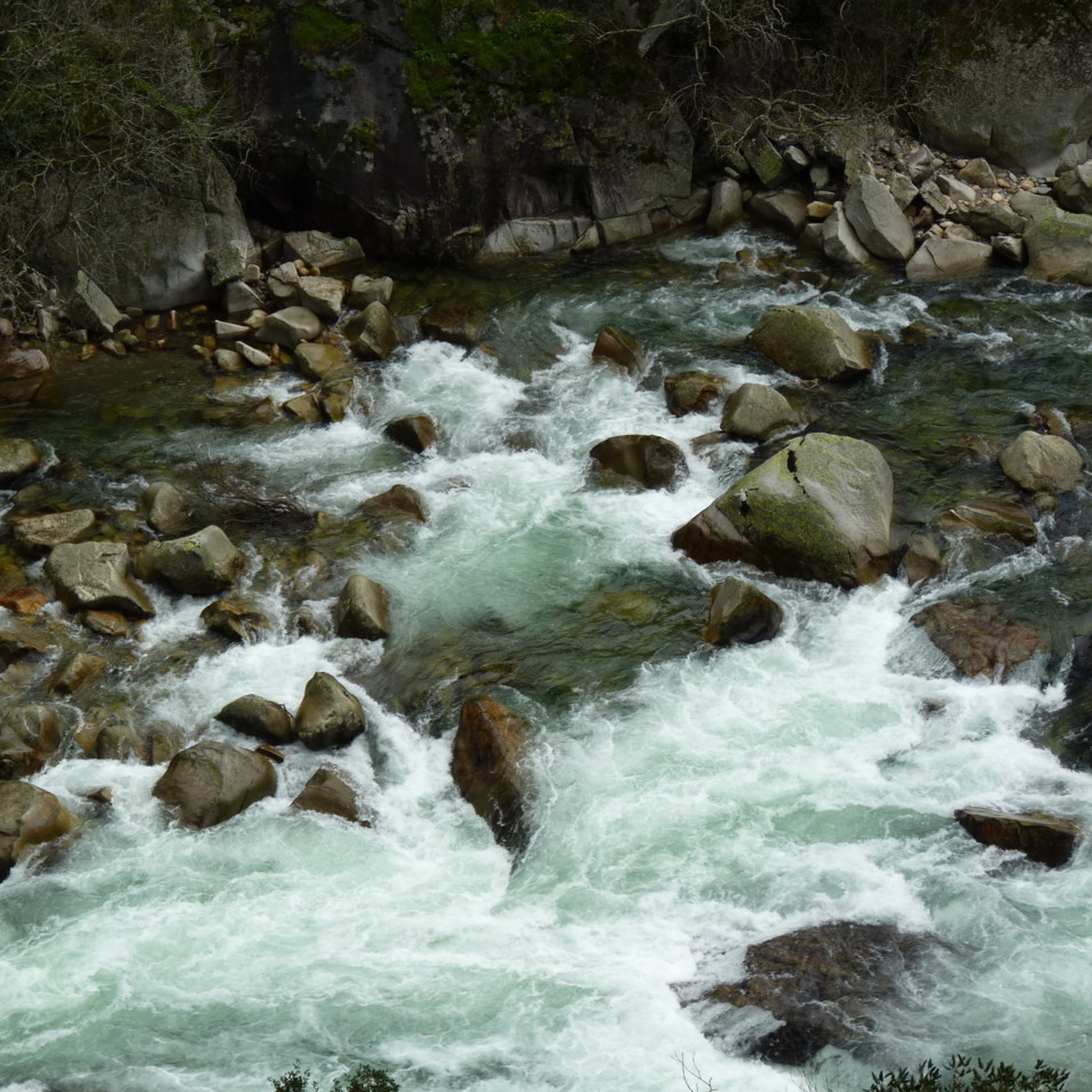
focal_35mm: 134
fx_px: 4783
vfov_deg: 13.0
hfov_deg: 13.0
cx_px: 494
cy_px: 547
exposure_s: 1/160
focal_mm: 20.1
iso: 80
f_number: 4
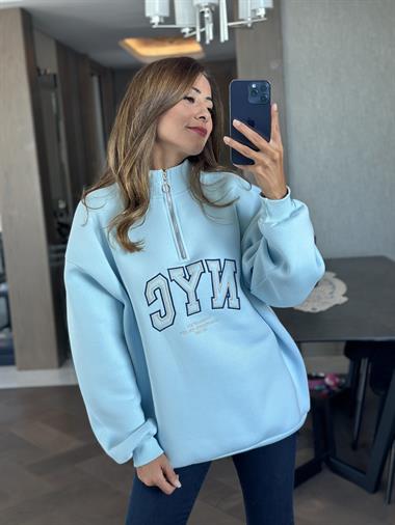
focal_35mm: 48
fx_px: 730
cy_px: 262
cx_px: 198
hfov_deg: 30.3
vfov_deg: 39.6
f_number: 1.78
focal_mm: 6.86
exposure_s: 1/120
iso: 125
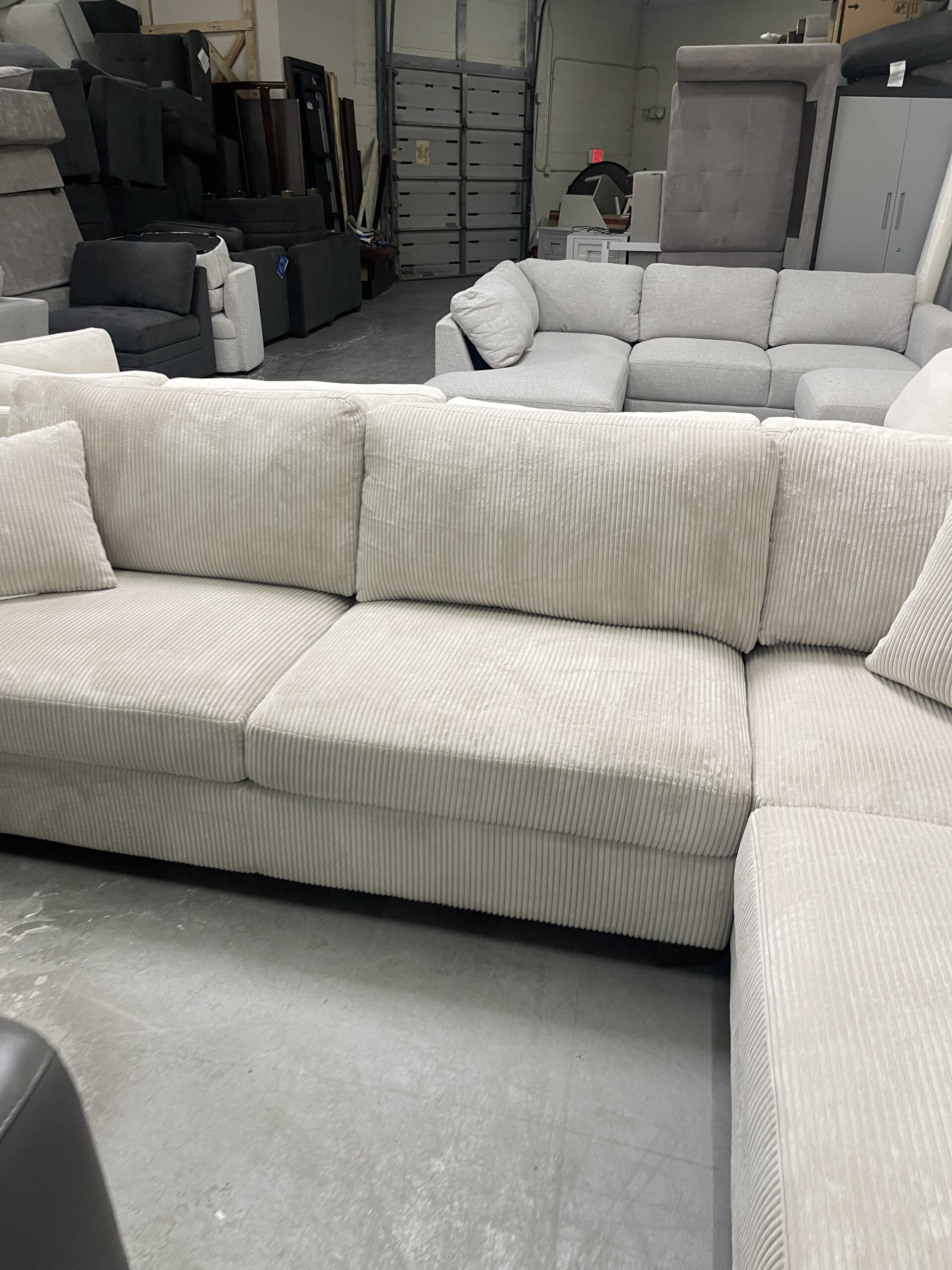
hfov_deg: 54.9
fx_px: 917
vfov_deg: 69.4
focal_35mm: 25
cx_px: 476
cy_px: 635
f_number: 1.6
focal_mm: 5.1
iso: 80
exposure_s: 1/60
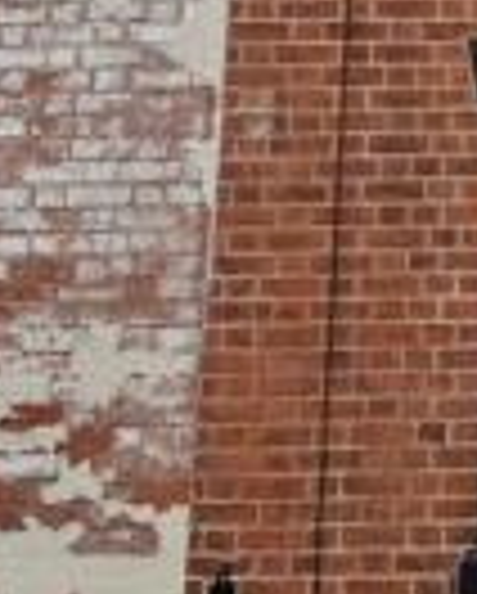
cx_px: 830
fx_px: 1743
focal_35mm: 99
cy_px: -70
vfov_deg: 18.6
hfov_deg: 14.0
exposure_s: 1/180
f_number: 1.8
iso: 50
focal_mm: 5.4
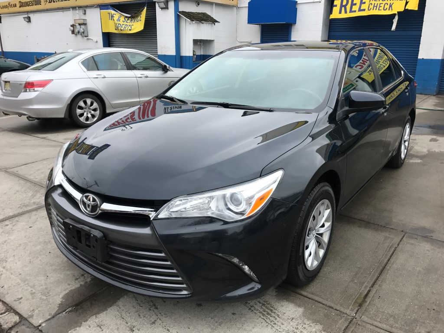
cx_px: 222
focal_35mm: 28
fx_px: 359
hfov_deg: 63.4
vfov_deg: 49.7
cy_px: 166
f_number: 1.8
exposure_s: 1/939
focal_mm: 3.99
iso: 20
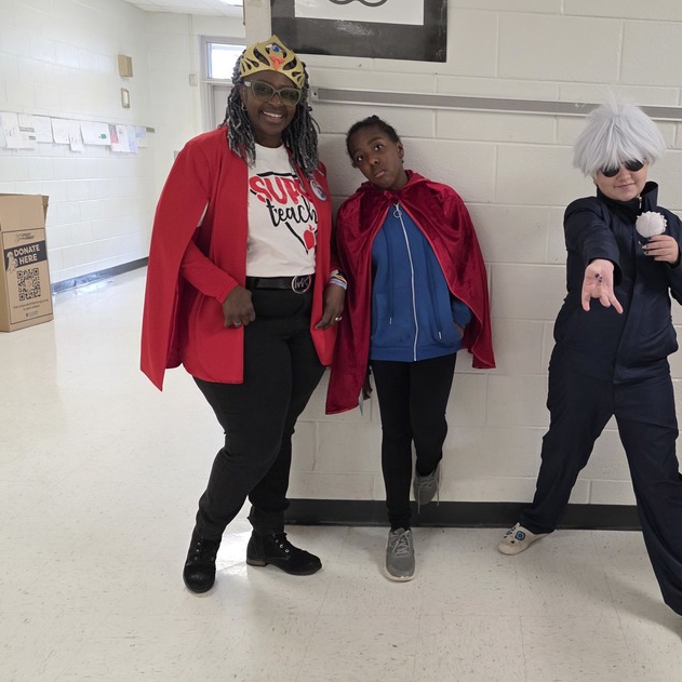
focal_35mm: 33
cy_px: 332
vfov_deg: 49.7
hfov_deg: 47.9
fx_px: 736
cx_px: 508
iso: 400
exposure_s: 1/120
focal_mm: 6.3
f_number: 1.7
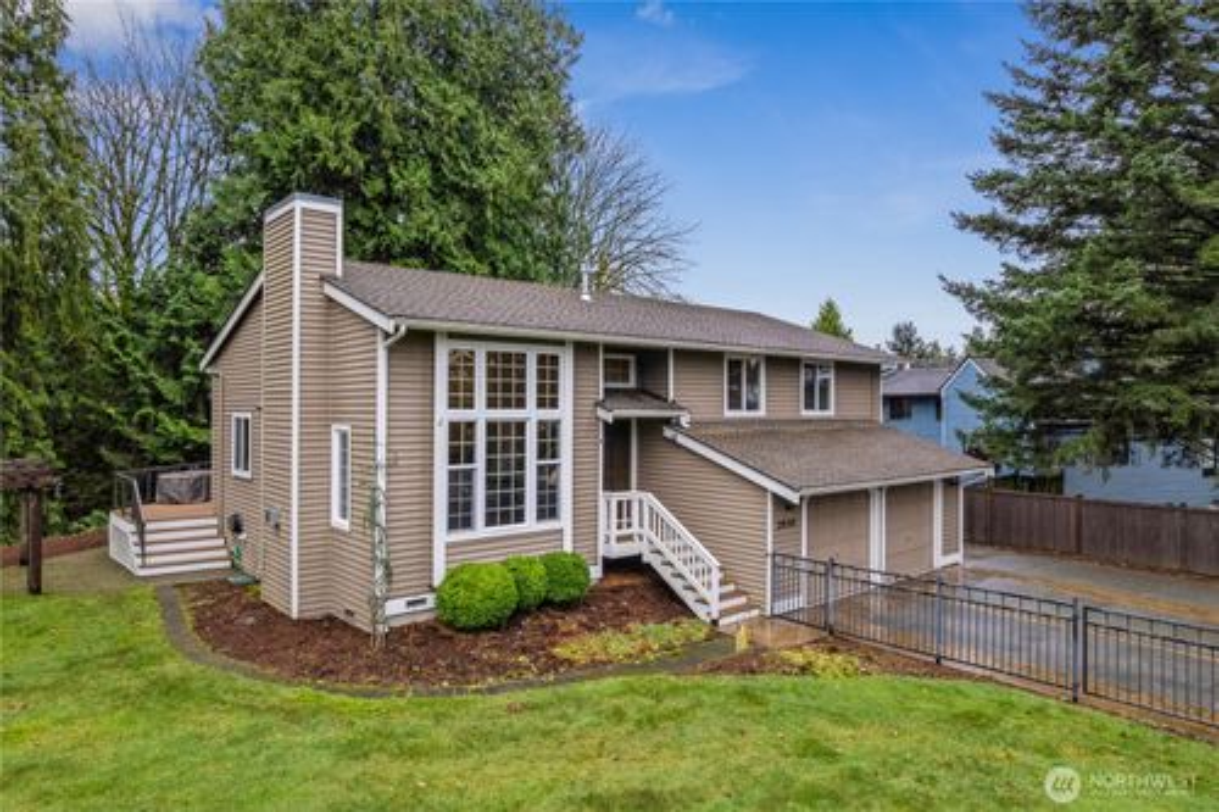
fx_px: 745
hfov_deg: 78.6
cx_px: 610
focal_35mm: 22
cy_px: 406
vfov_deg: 57.2
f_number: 2.8
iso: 130
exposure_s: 1/15
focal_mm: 8.4
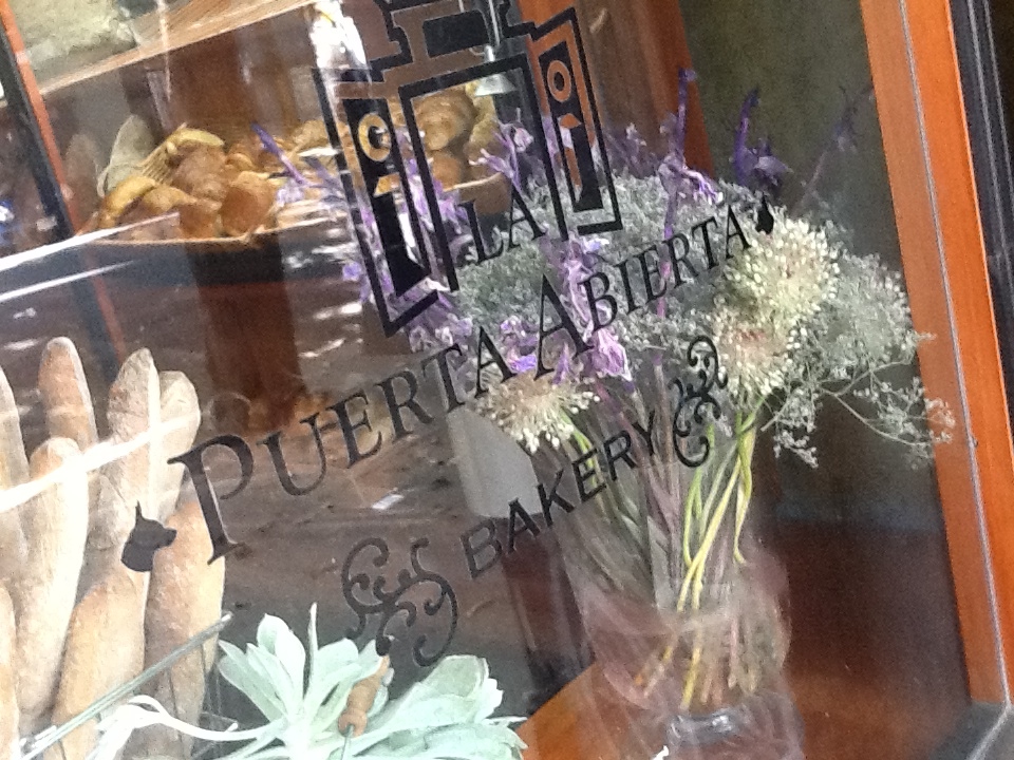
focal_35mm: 44
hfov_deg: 42.9
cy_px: 380
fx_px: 1289
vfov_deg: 32.9
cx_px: 507
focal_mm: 2.03
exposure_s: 1/30
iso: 200
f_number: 2.4
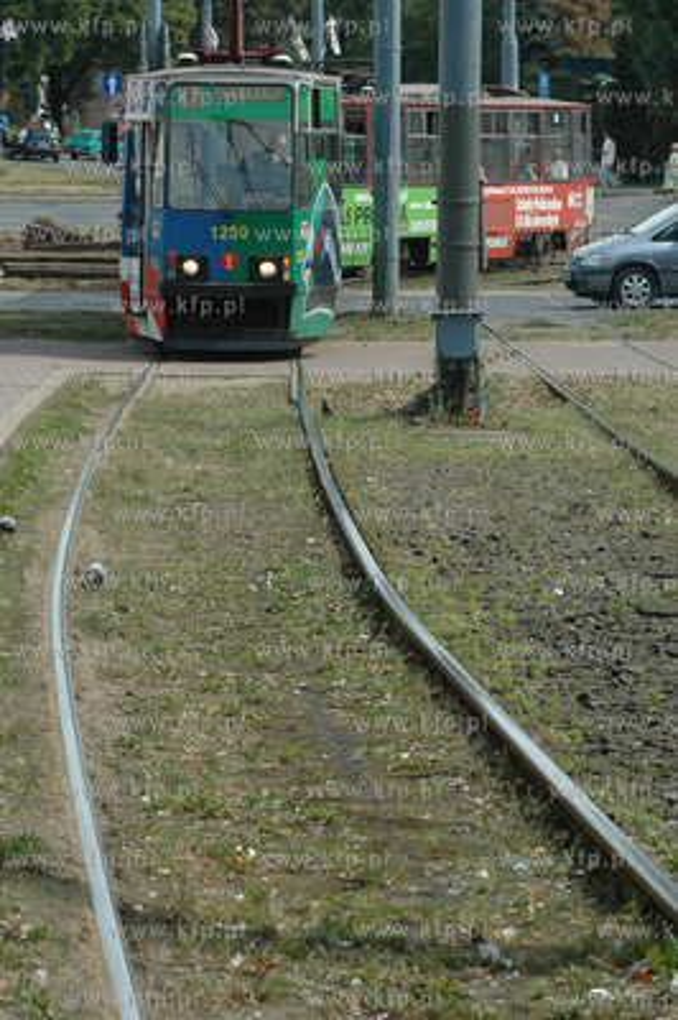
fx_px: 4457
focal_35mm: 158
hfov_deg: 8.7
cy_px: 510
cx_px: 339
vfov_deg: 13.1
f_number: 6.3
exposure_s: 1/640
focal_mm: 105
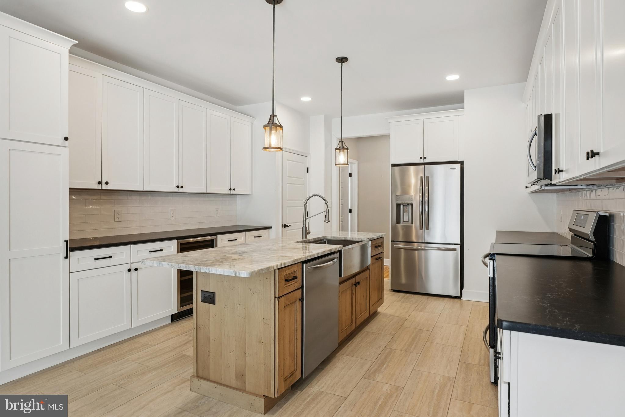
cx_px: 312
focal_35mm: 20
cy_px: 208
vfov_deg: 63.2
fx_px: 338
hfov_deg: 85.4
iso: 400
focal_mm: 19.5
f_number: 8
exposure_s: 1/25
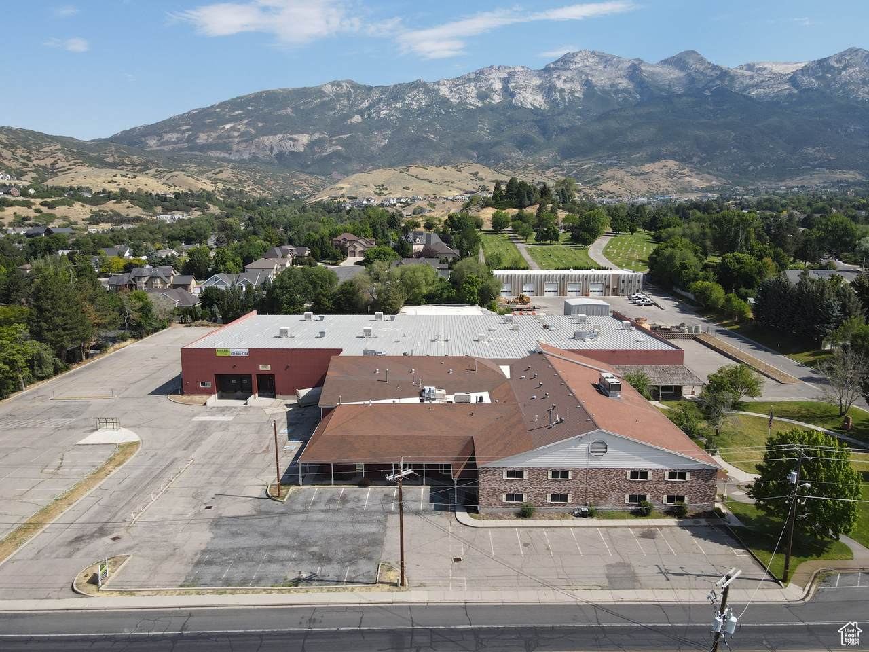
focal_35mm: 24
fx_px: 602
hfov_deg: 71.6
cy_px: 326
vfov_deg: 56.8
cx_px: 434
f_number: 2.8
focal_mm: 4.5
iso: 100
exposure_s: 1/640
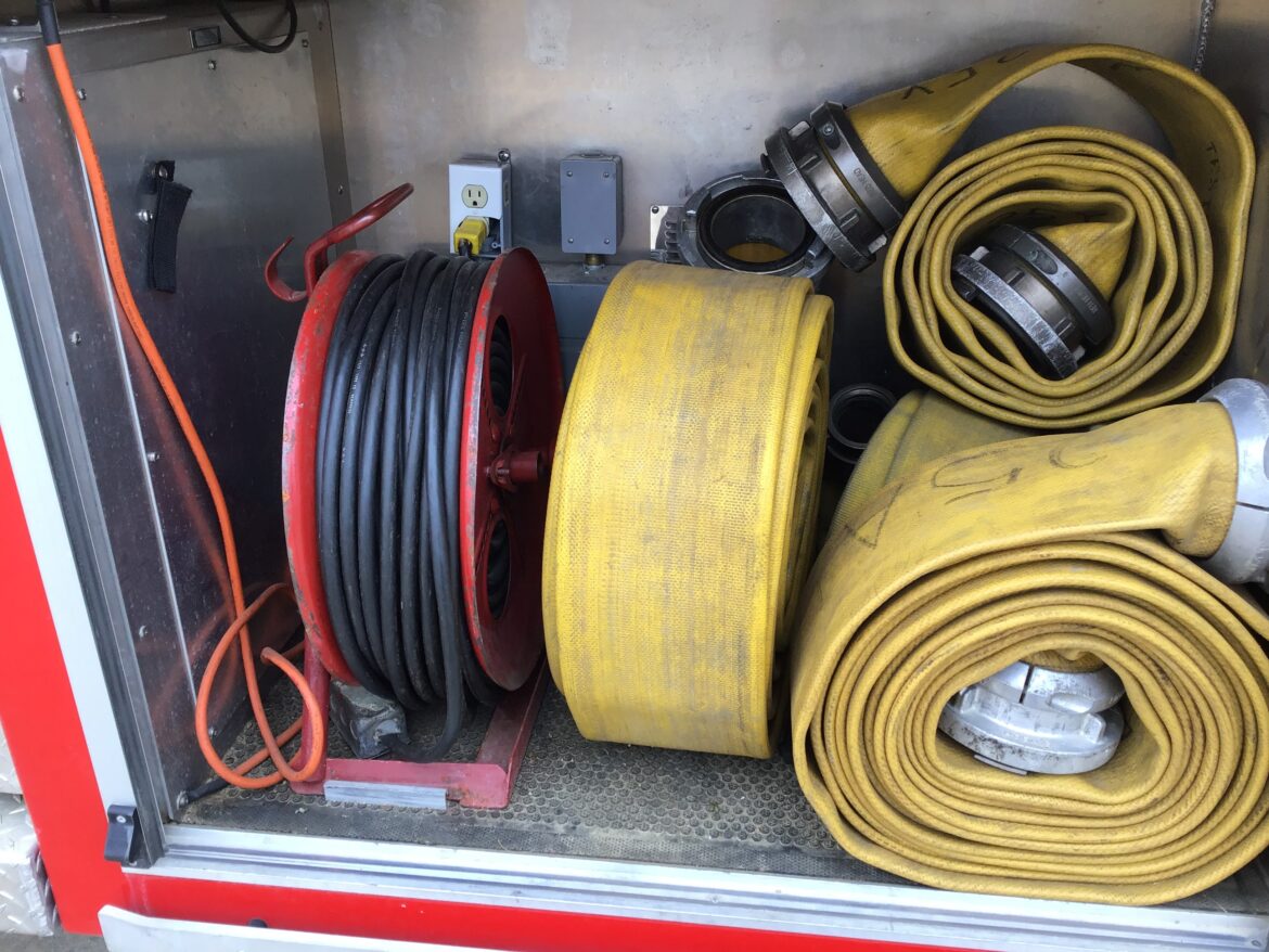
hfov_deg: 58.3
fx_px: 1137
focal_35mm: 31
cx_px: 634
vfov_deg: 45.5
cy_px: 476
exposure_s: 1/50
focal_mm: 3.3
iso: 32
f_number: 2.4
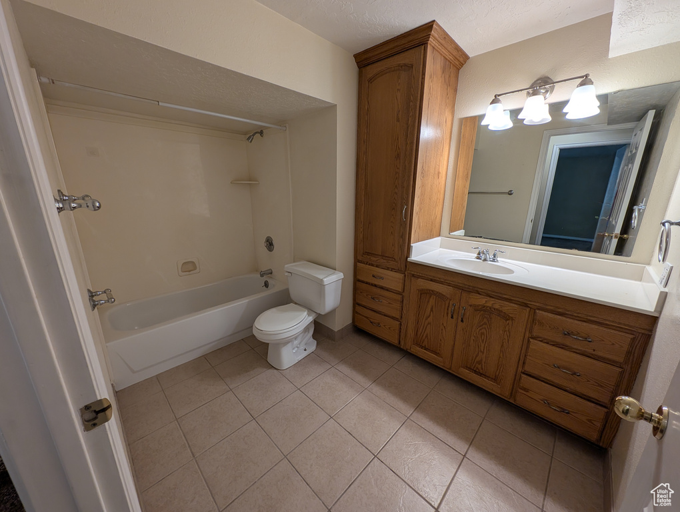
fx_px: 236
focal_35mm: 12
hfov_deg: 110.5
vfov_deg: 94.6
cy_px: 256
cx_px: 340
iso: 42
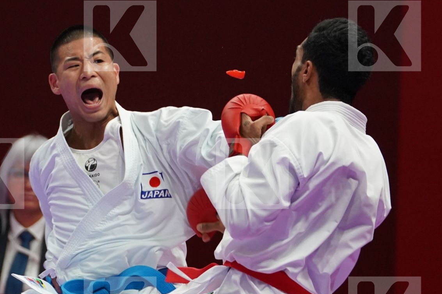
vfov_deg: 2.2
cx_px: 120
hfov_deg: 3.4
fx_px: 7549
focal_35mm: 615
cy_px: 174
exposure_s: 1/1000
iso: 3200
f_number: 4
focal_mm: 258
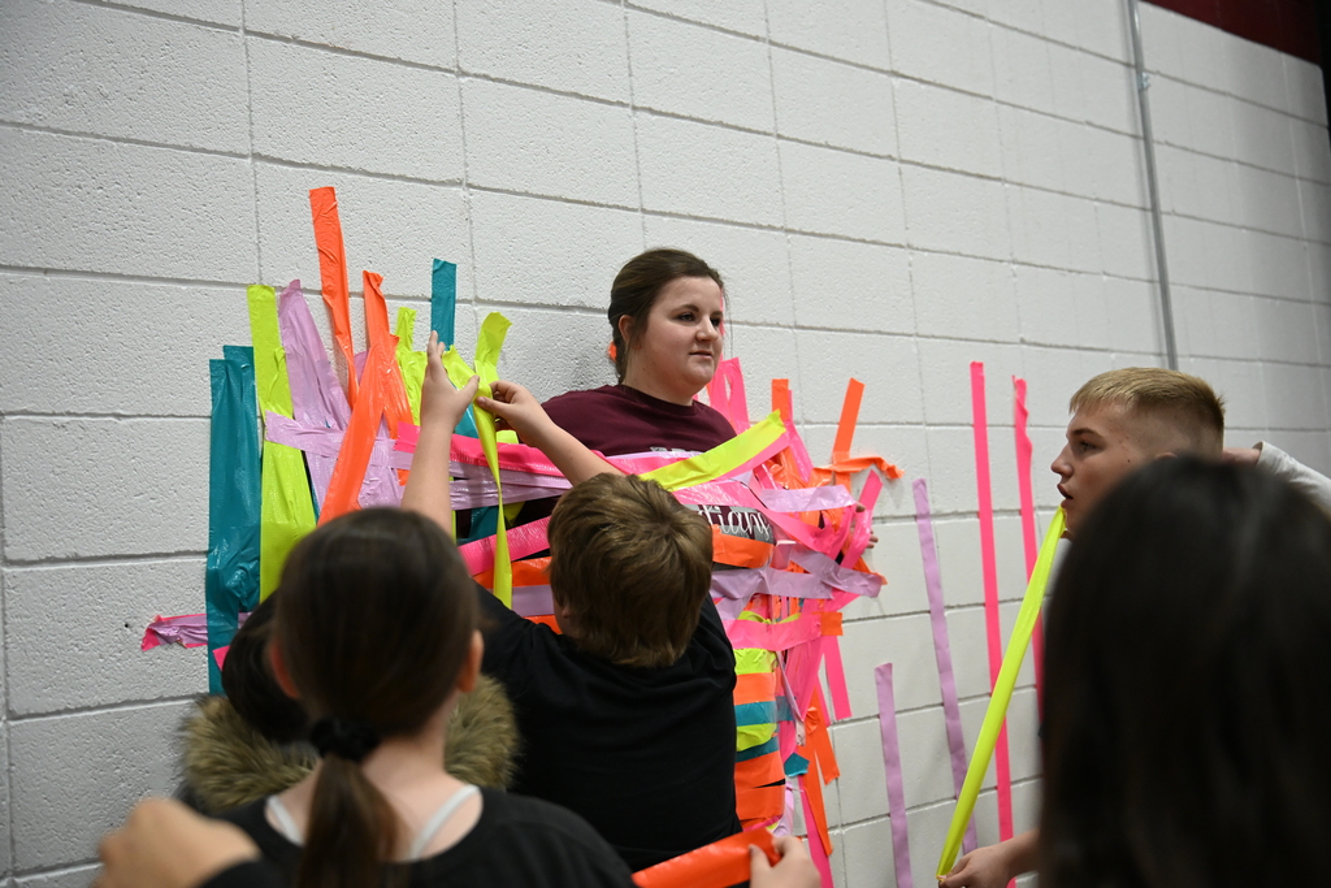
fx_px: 1479
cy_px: 444
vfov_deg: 33.4
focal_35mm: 40
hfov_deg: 48.5
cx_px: 666
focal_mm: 40
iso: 3200
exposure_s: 1/1250
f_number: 2.8
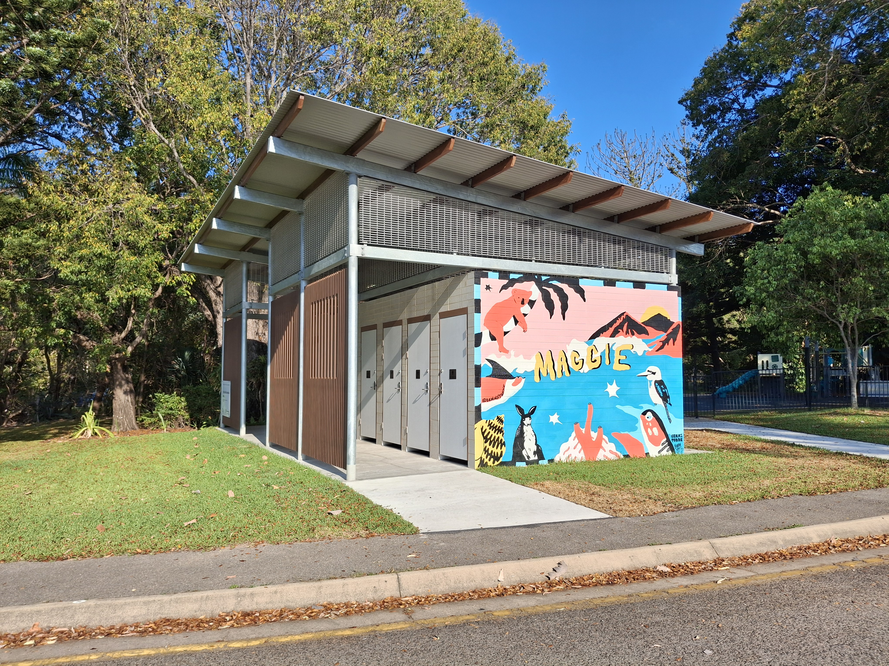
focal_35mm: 25
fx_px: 642
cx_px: 444
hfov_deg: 69.4
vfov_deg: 54.9
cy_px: 333
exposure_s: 1/2020
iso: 32
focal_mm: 4.69
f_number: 1.8
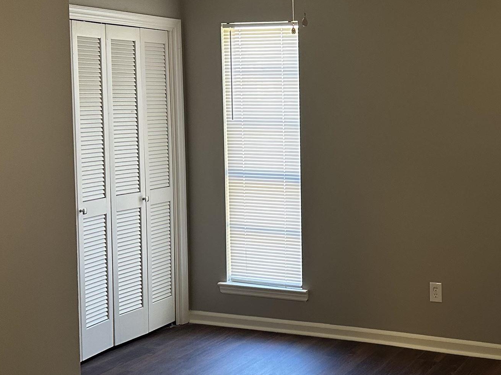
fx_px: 810
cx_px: 403
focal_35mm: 56
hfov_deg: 33.3
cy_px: 172
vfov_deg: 26.1
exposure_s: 1/60
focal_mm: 6.86
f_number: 1.78
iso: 200
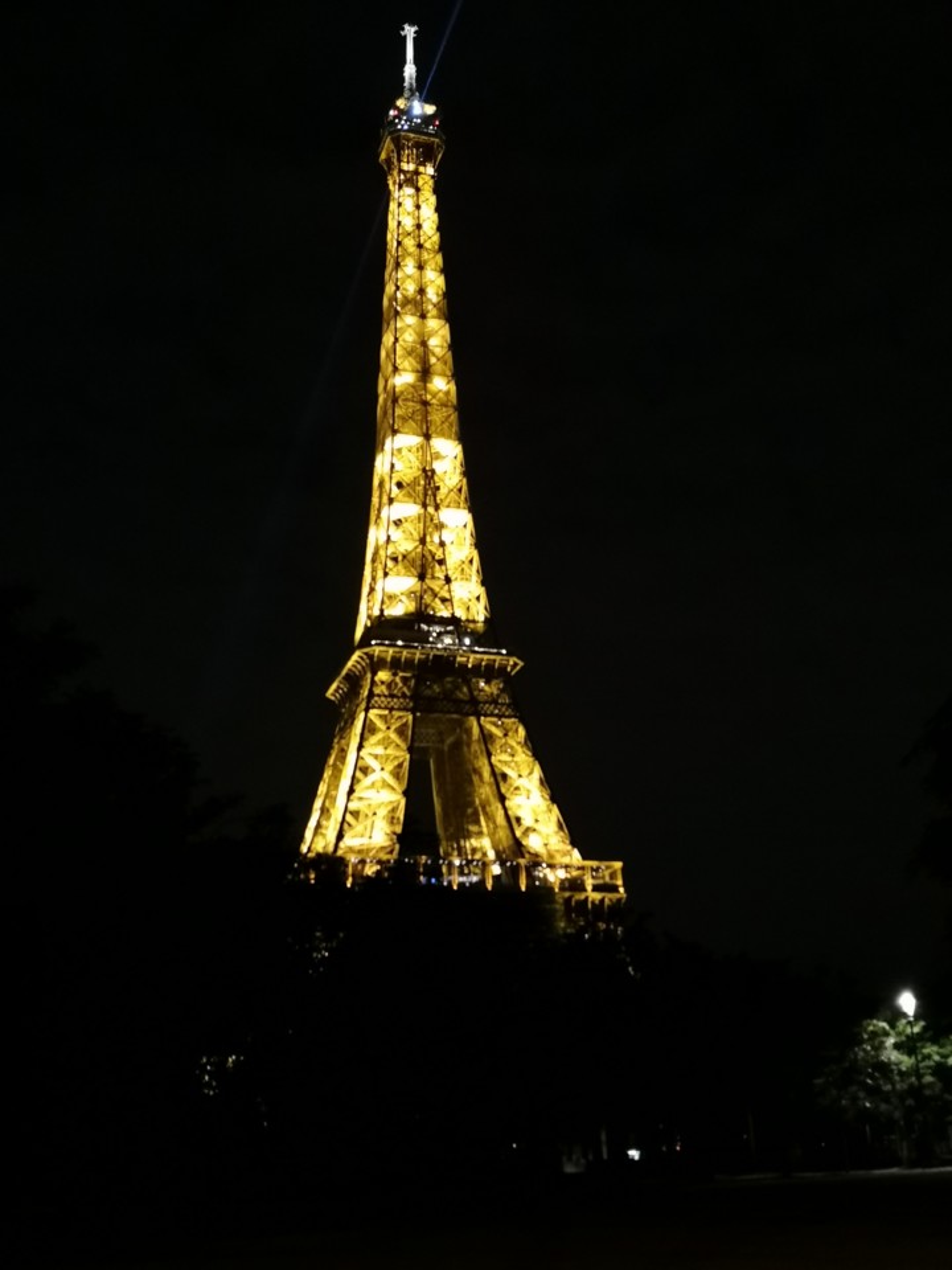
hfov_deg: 37.7
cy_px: 635
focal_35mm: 38
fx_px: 1393
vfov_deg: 49.0
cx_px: 476
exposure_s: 1/20
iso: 500
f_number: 1.8
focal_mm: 3.95
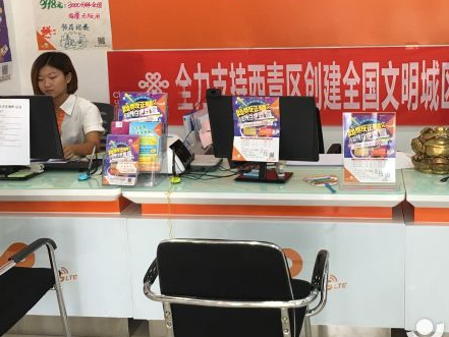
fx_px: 597
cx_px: 305
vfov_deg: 31.4
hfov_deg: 40.6
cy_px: 129
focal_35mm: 46
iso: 40
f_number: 2.2
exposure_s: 1/33
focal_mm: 4.15
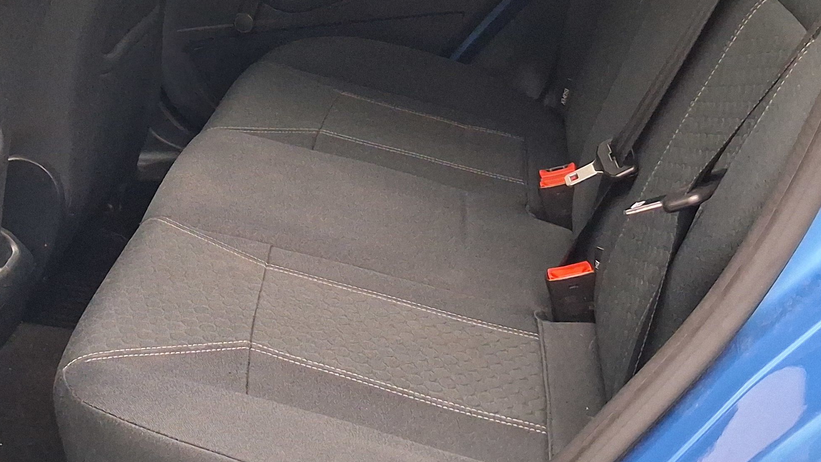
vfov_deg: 19.5
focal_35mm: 61
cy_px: 68
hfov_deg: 33.5
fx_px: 1328
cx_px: 179
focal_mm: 4
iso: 1000
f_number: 1.8
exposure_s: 1/20
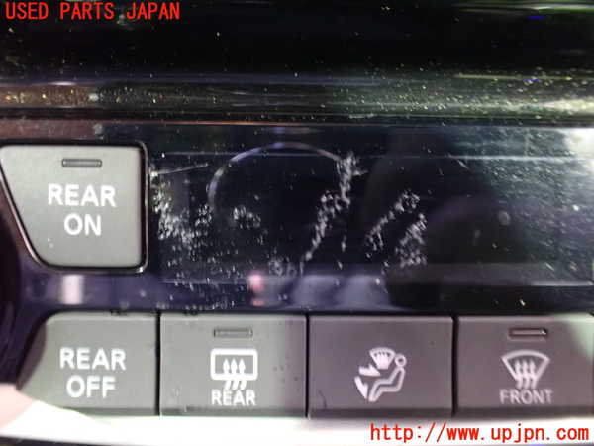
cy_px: 223
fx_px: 515
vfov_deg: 46.8
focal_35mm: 30
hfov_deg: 60.0
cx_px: 297
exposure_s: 1/8
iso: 1600
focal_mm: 5.4
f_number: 2.3
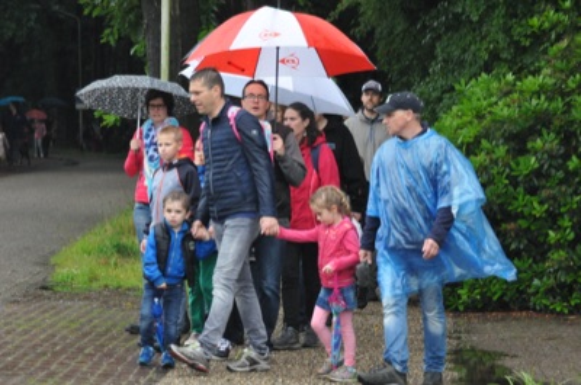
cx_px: 290
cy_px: 192
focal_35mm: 180
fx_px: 2899
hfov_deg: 11.4
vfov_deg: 7.6
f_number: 7.1
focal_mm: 120
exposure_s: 1/200
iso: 2000
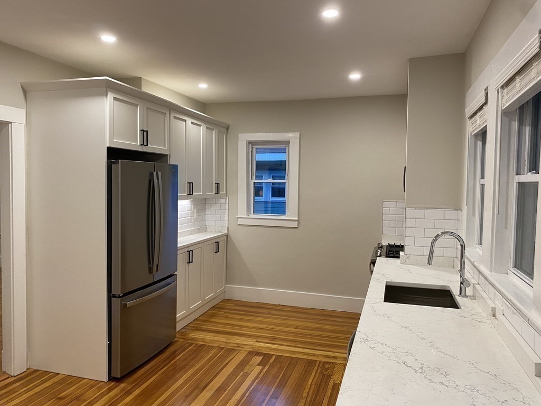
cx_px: 270
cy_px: 203
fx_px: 406
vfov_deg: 53.1
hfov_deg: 67.3
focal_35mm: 26
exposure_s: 1/60
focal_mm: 4.25
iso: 125
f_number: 1.8
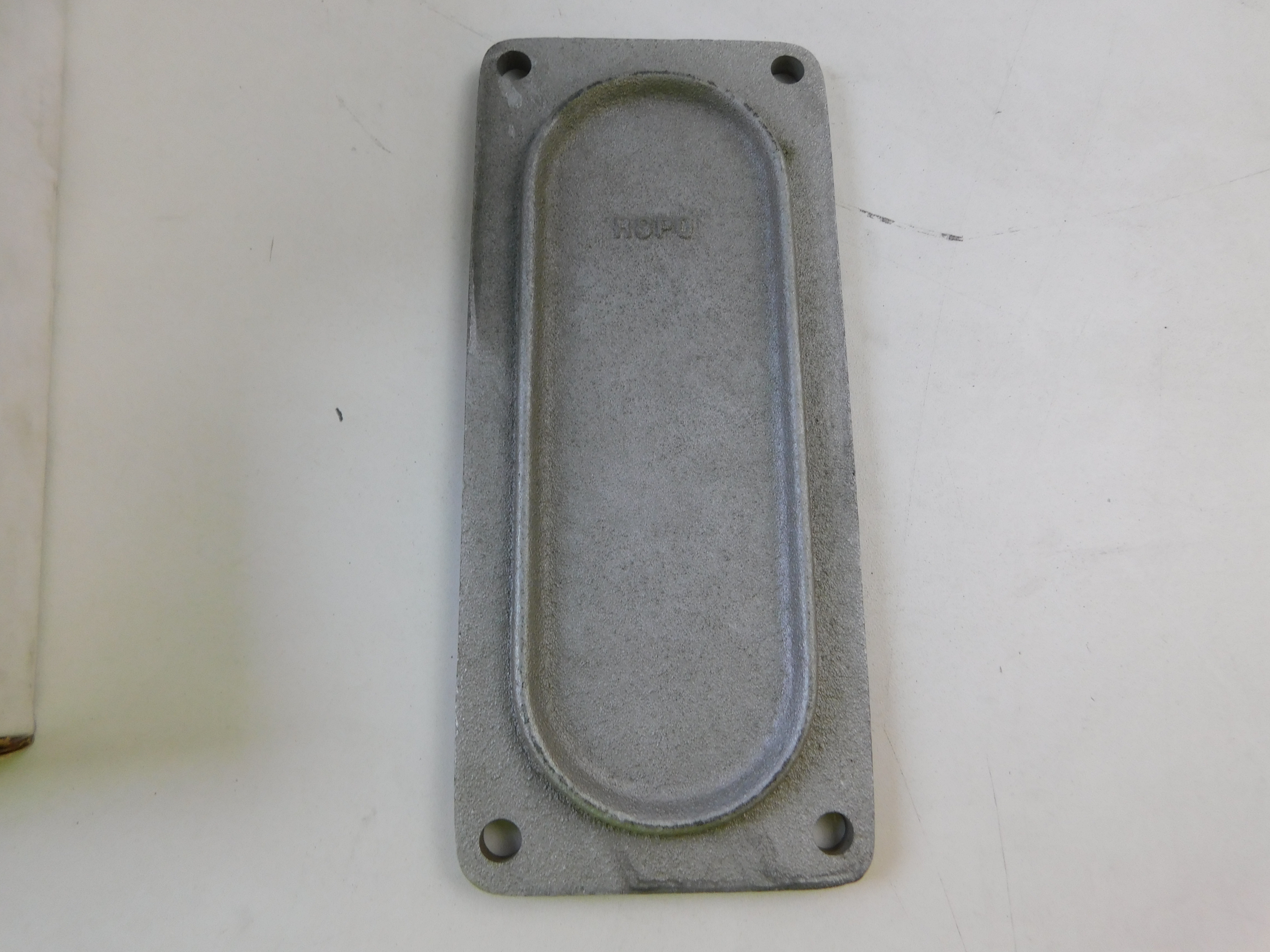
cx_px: 635
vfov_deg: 58.9
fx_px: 844
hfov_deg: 73.9
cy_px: 476
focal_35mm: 23
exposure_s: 1/30
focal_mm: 4
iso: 125
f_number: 3
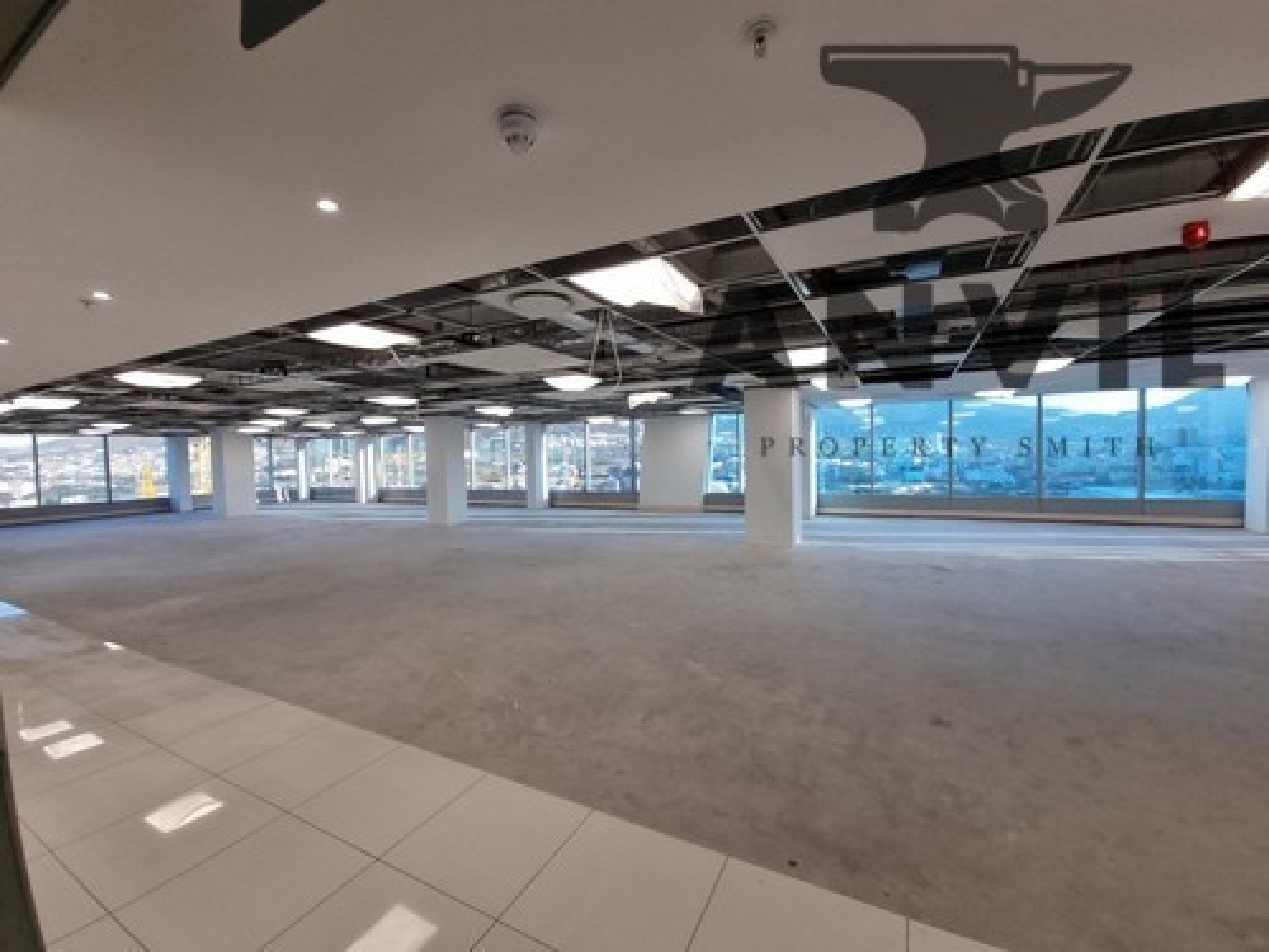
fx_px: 477
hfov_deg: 106.2
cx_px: 634
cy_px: 476
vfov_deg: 89.9
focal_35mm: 13
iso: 80
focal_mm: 2.2
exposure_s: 1/100
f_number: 2.2
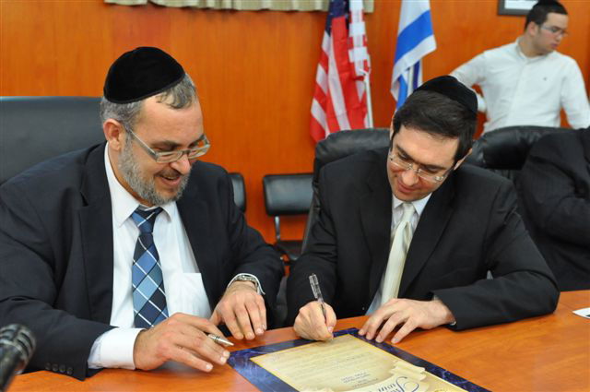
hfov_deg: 45.0
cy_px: 196
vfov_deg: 30.8
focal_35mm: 44
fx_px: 712
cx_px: 295
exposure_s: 1/60
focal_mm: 29
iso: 2000
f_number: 4
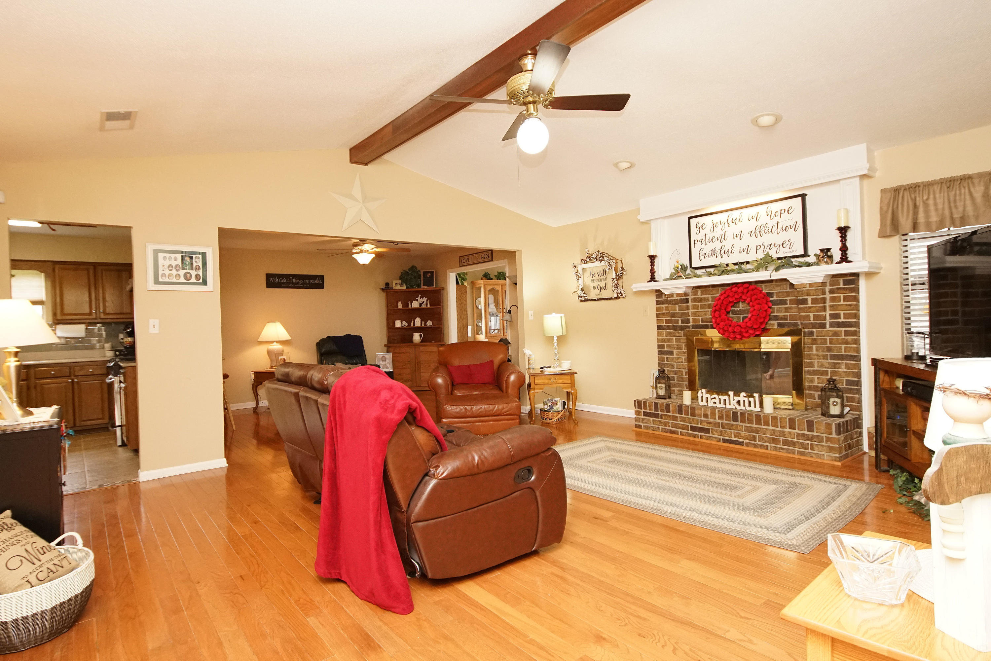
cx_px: 496
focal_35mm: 18
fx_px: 496
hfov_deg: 90.0
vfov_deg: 67.4
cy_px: 330
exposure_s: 1/125
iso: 2500
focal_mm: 12
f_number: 4.5
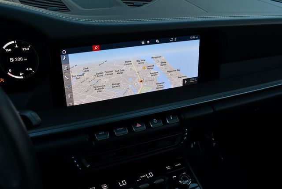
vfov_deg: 36.9
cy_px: 94
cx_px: 141
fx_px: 282
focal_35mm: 36
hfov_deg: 53.1
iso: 360
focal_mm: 18
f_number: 5.6
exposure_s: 1/250
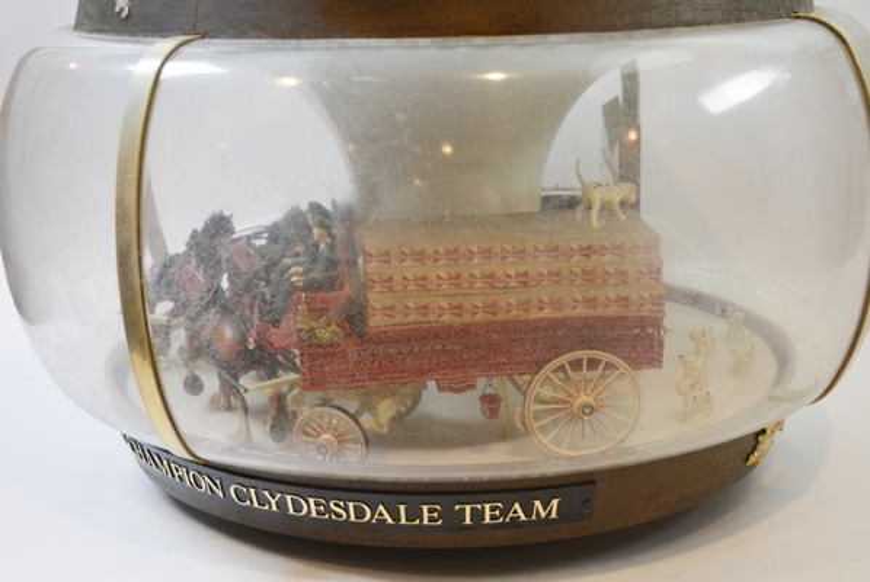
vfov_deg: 26.5
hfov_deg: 38.8
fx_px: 1234
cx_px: 435
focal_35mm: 51
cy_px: 291
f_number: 5
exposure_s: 1/60
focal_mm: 34
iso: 800
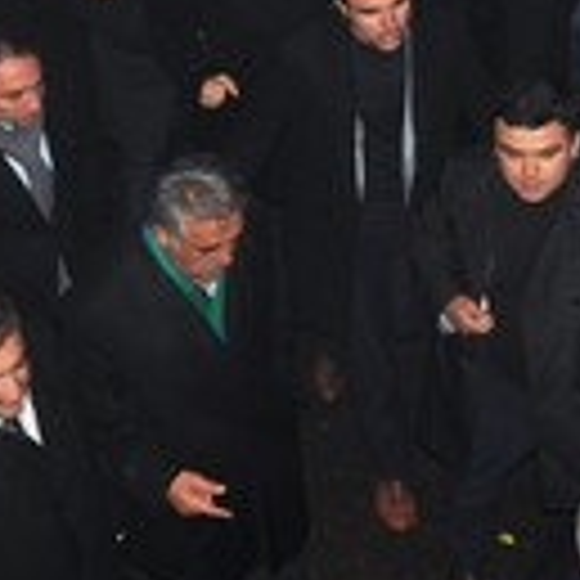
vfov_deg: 17.0
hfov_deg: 17.0
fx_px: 1934
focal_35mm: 102
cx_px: 229
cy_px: 209
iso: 200
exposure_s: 1/60
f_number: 4
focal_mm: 22
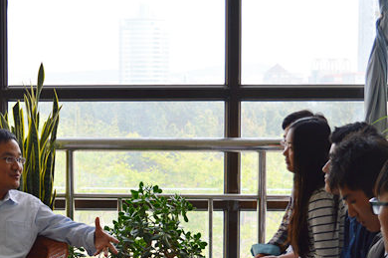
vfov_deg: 16.4
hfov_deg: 24.2
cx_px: 94
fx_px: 894
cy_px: 167
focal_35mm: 83
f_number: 4
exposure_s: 1/60
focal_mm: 27
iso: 100
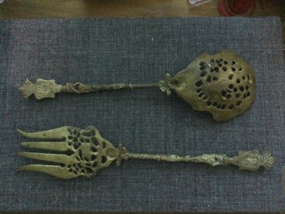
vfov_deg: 45.4
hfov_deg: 58.4
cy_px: 107
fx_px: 255
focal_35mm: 31
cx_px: 142
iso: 800
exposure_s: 1/15
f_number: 2.4
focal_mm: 3.3
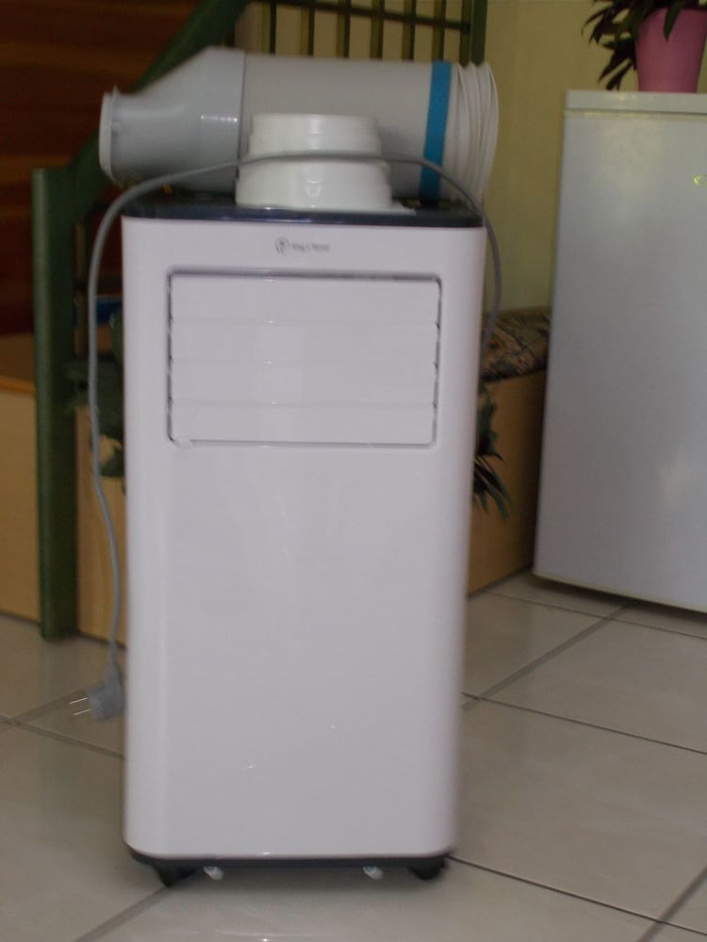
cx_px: 354
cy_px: 471
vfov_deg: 33.2
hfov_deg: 25.2
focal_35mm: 58
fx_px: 1579
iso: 200
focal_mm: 10.3
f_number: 4.9
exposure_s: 1/30
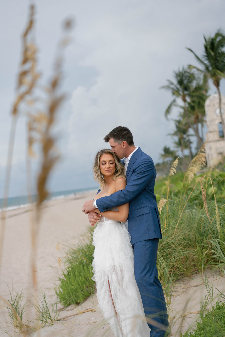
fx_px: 703
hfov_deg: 18.2
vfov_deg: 27.0
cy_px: 168
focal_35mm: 75
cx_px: 112
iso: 320
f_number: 2.8
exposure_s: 1/640
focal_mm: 75
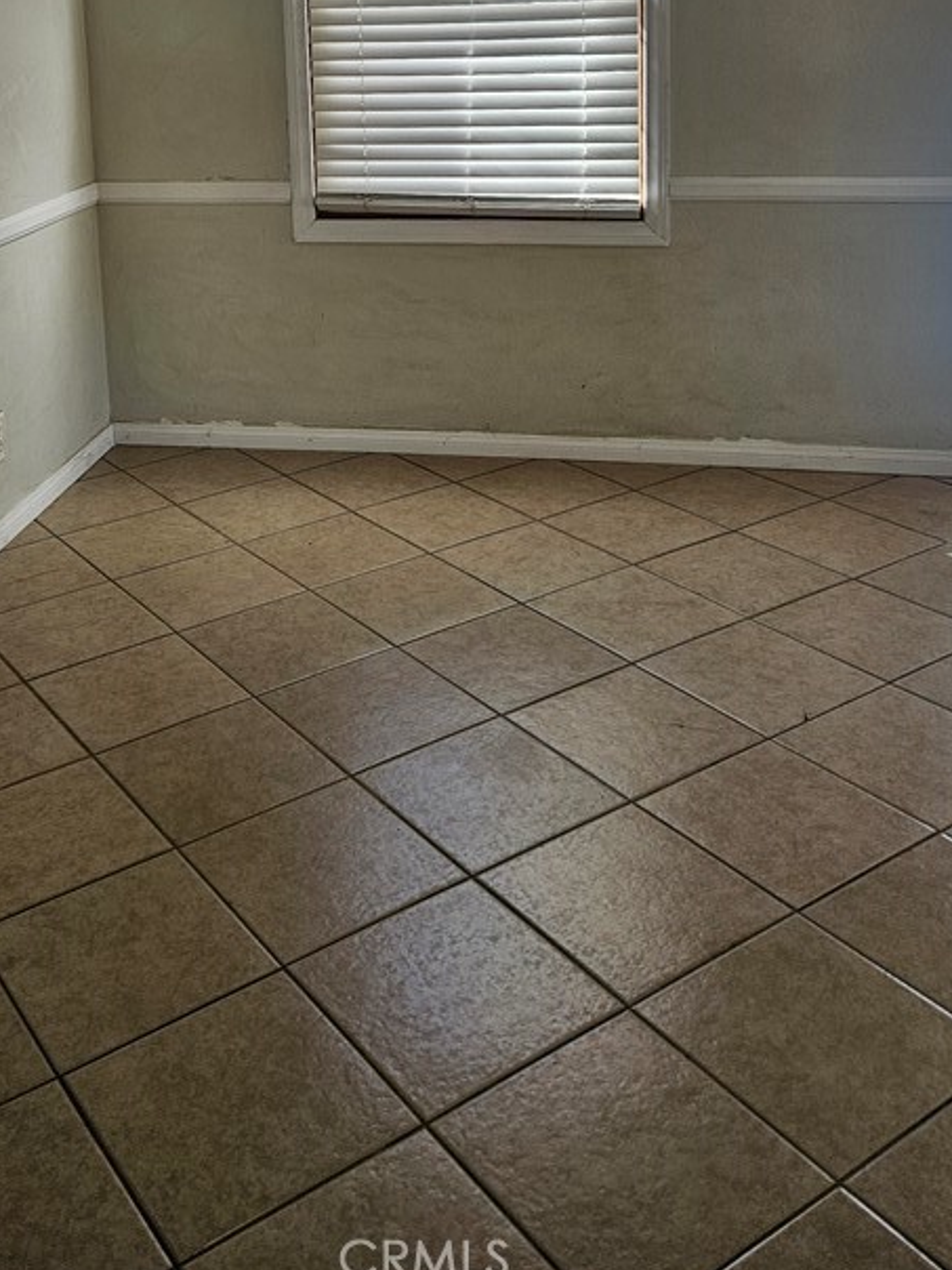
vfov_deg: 44.9
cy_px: 212
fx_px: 1430
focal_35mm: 39
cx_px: 330
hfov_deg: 36.5
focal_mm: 5.4
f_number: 1.8
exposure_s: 1/120
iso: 64
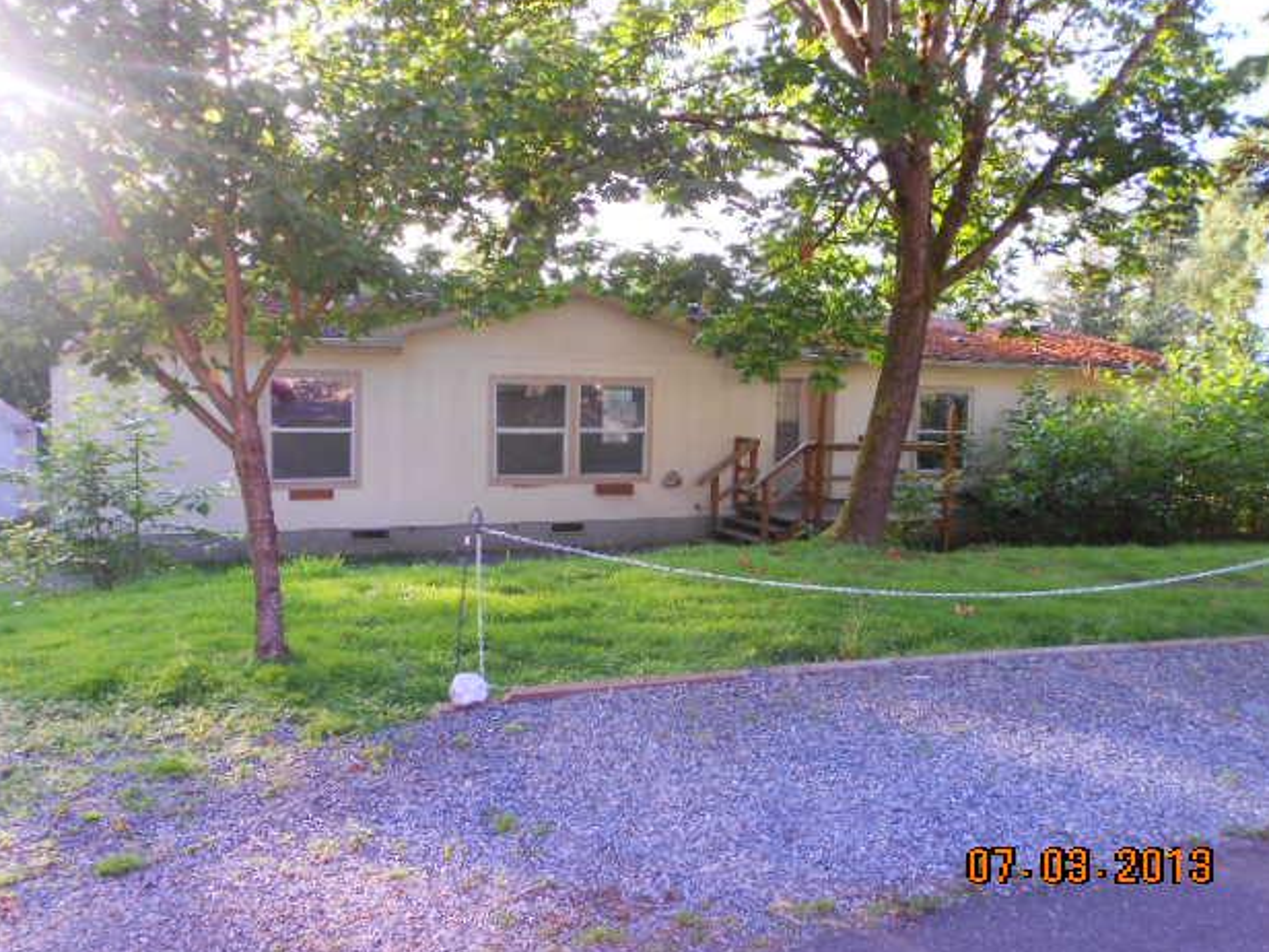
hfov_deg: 65.3
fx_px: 990
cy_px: 468
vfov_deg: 51.4
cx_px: 637
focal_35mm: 27
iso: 80
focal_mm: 4.6
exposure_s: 1/40
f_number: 3.2
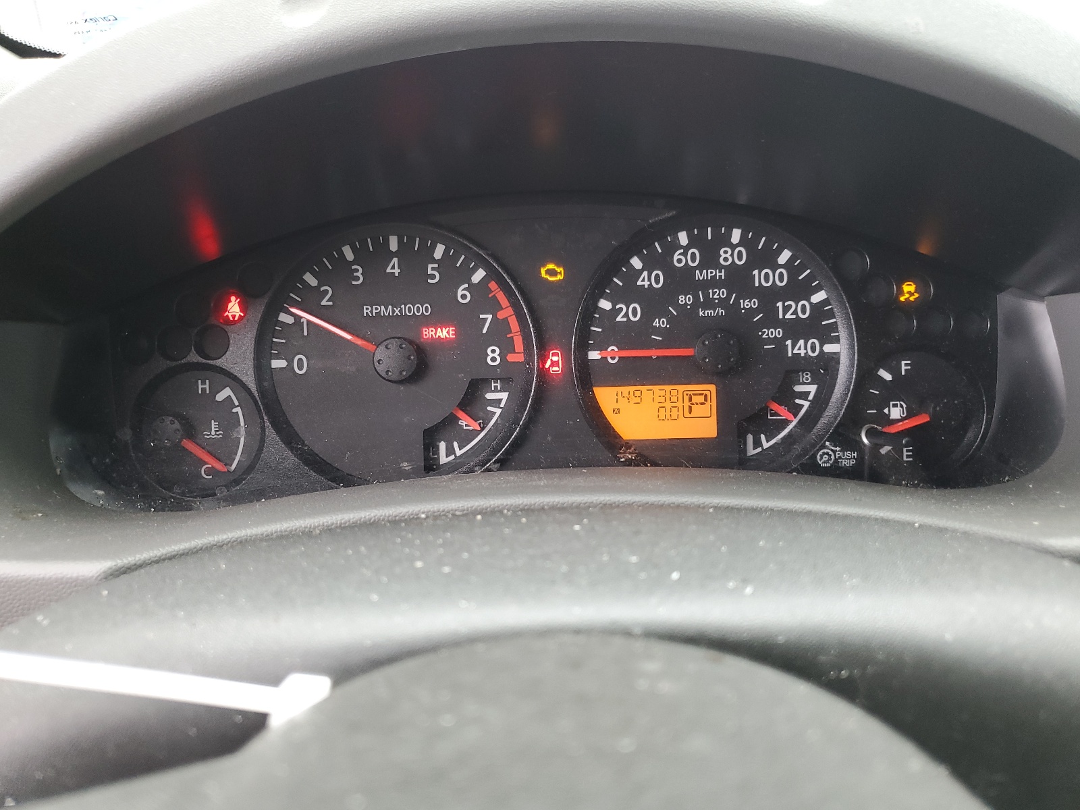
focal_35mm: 26
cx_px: 540
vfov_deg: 53.1
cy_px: 405
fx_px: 811
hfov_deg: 67.3
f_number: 1.5
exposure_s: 1/60.2
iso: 79
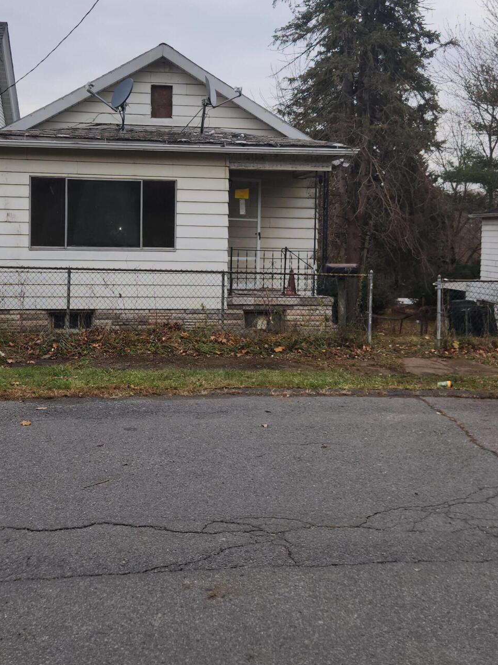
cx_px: 213
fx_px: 691
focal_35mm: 36
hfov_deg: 39.6
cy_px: 244
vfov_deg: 50.8
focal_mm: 5.4
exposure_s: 1/340
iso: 20
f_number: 1.8
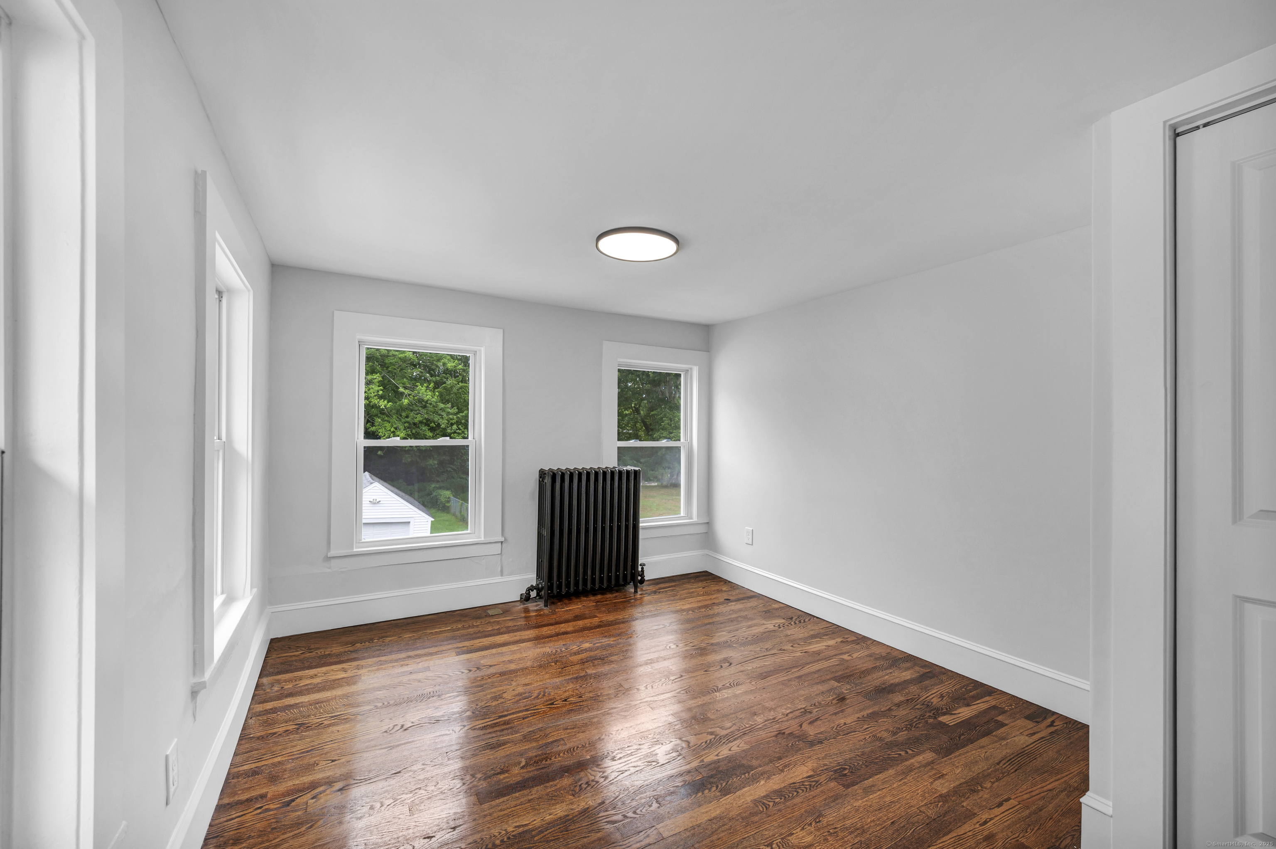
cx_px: 638
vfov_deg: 81.1
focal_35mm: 14
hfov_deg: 104.3
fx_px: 496
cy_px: 424
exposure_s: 1/100
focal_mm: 14
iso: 320
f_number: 7.1
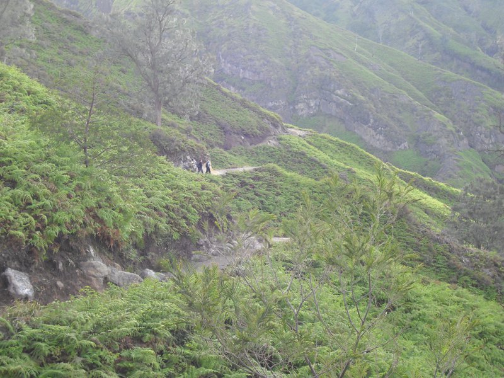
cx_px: 252
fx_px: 946
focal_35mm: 65
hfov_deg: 29.8
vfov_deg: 22.6
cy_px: 189
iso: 100
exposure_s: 1/160
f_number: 3.8
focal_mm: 10.7
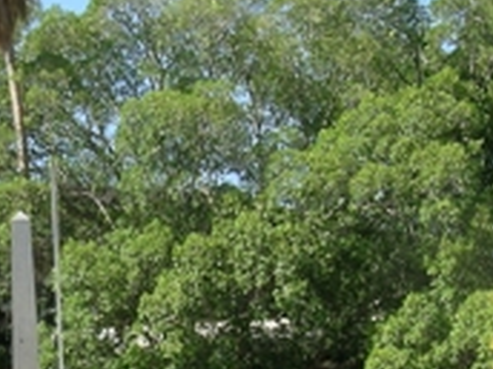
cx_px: 69
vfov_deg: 11.1
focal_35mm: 132
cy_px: 409
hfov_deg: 14.8
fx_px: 1880
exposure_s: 1/213
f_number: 6
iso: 50
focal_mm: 7.2
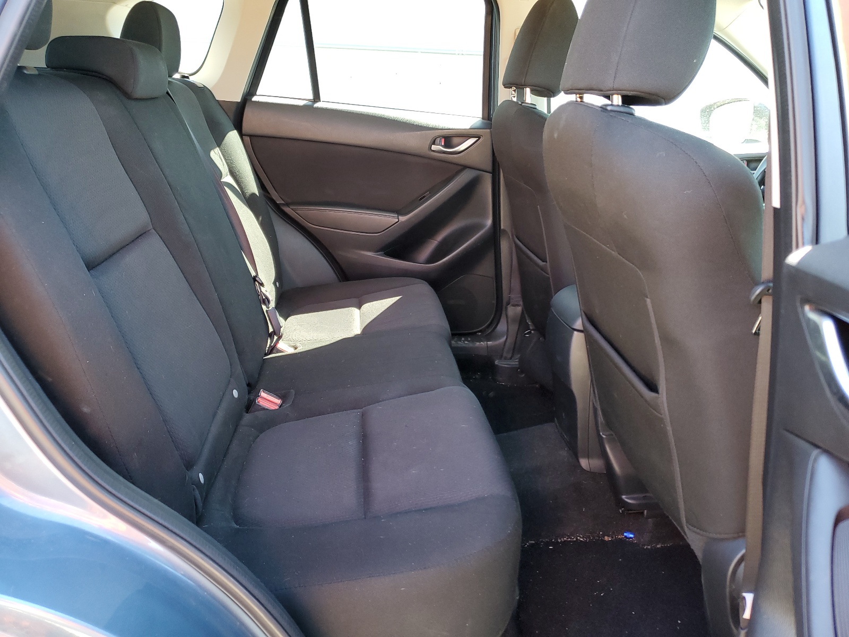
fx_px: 638
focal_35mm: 26
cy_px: 318
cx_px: 424
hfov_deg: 67.3
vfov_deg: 53.1
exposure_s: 1/60.2
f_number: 1.5
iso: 77
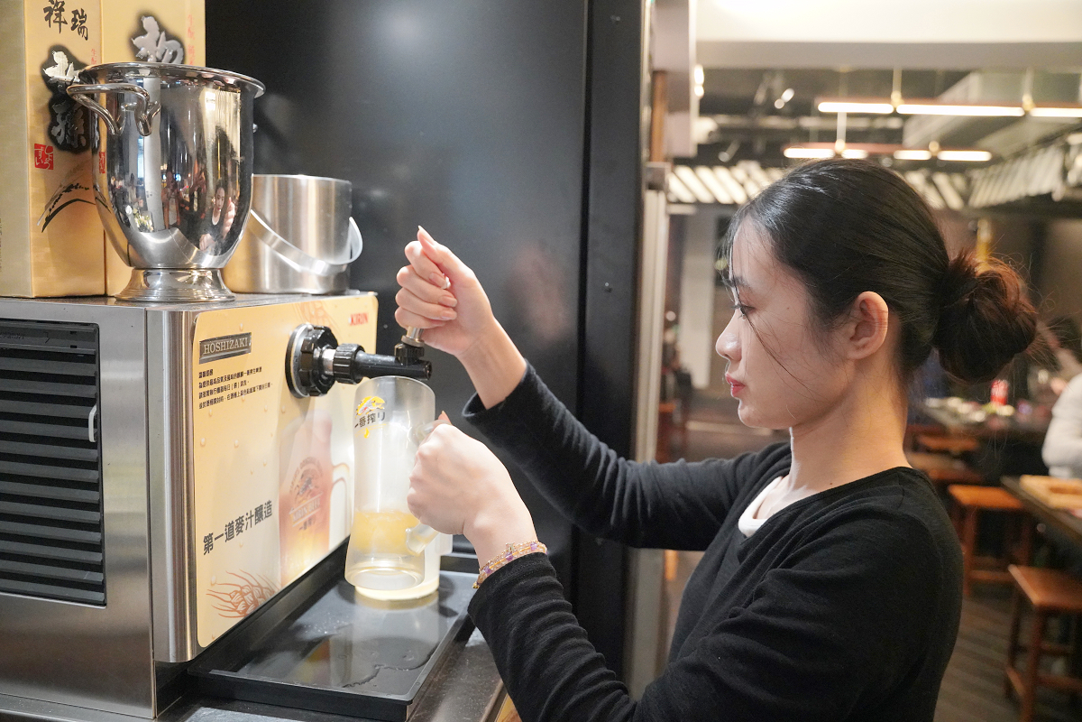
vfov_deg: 46.4
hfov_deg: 65.5
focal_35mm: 28
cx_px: 541
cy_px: 361
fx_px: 841
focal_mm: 28
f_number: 4
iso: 12800
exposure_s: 1/160
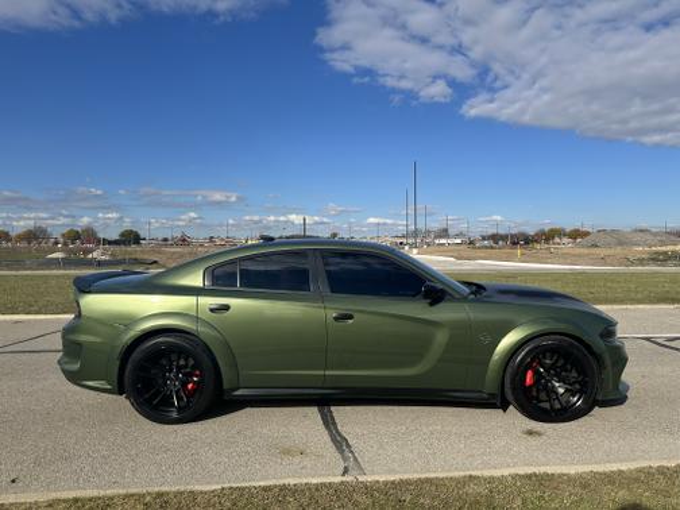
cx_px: 340
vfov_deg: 56.8
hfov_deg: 71.6
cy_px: 255
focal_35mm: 24
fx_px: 471
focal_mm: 6.86
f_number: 1.78
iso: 80
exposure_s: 1/5525
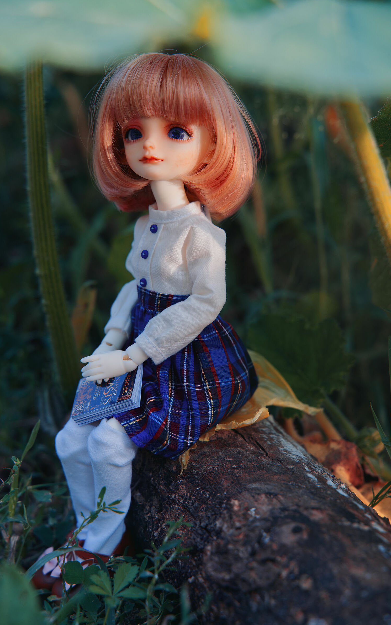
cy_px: 312
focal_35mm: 77
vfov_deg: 26.8
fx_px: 1313
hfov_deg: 16.9
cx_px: 193
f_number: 5
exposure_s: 1/100
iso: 250
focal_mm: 75
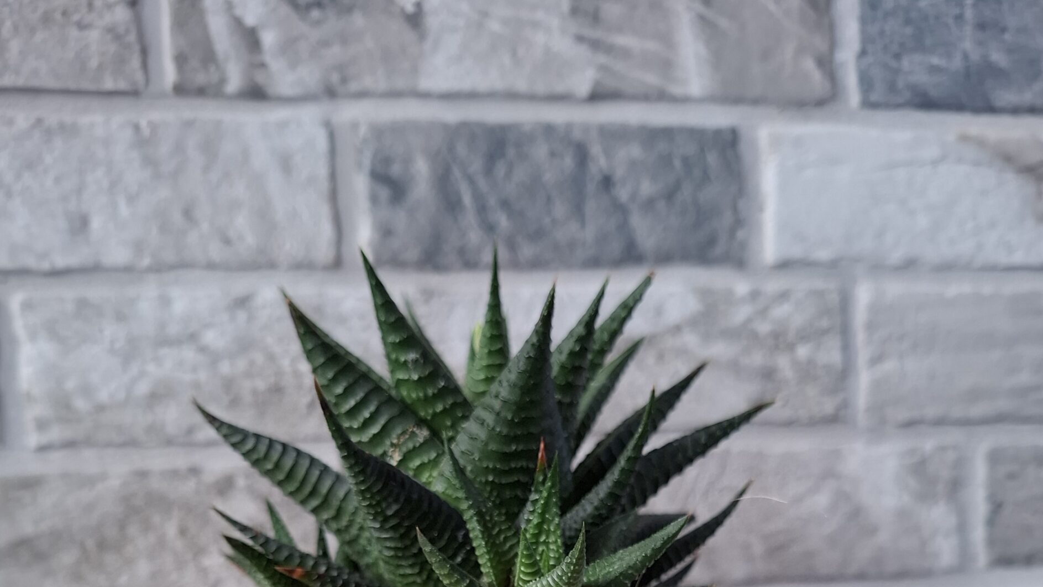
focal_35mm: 34
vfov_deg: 29.7
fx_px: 940
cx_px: 522
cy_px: 707
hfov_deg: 58.0
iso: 320
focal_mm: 5.54
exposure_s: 1/33
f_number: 1.8
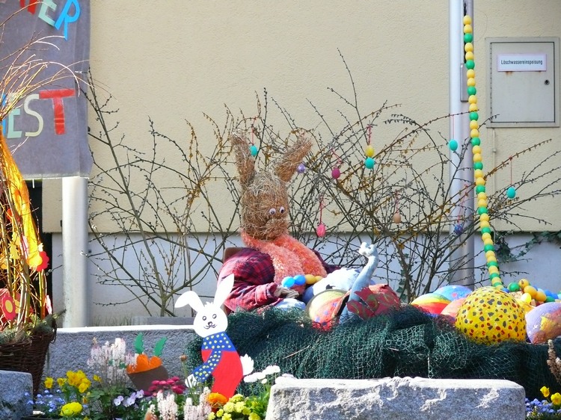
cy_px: 210
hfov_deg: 12.0
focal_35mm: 165
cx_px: 280
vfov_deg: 9.0
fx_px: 2673
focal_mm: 34.9
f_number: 3.6
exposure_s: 1/125
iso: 400
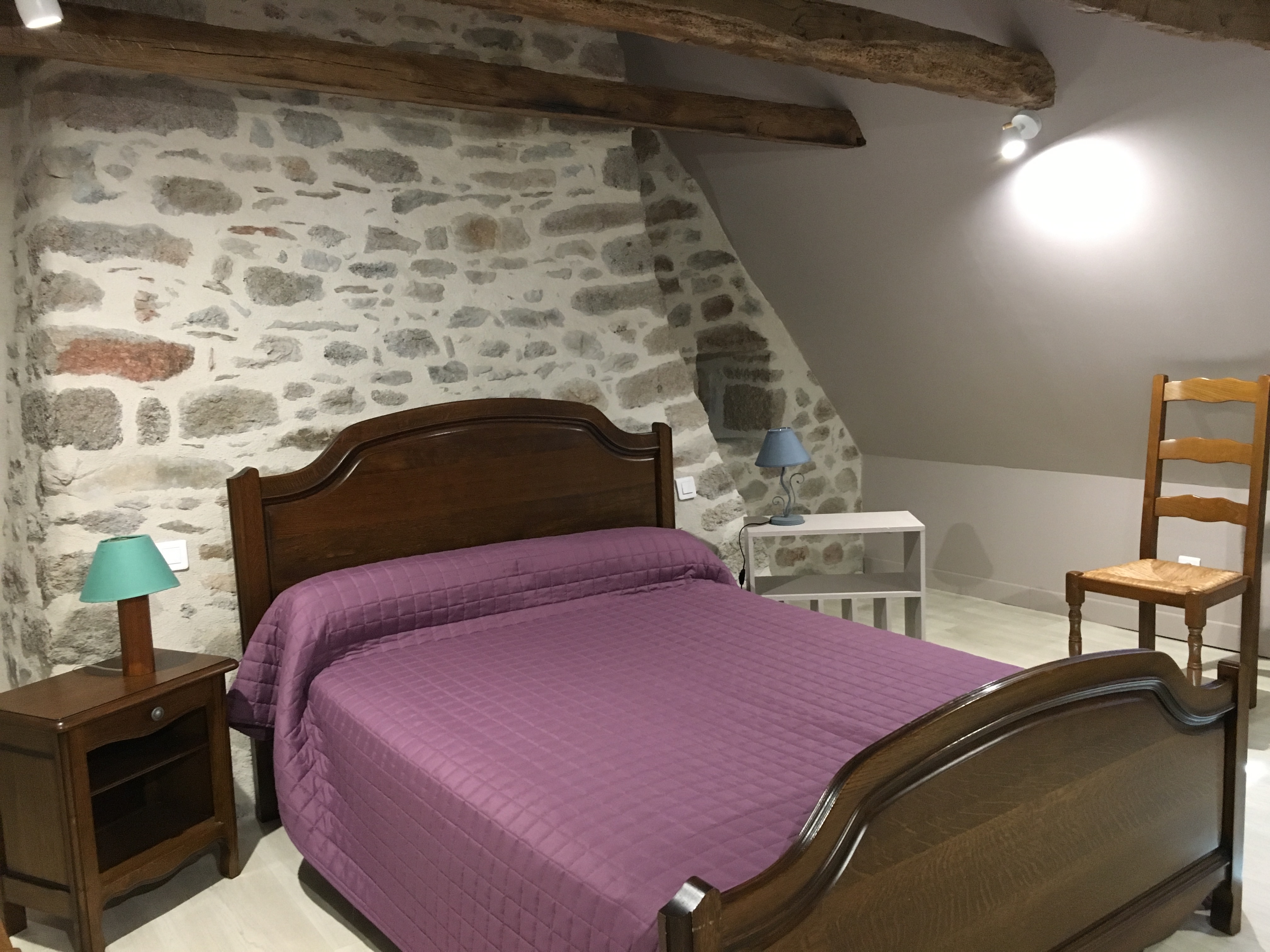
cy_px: 476
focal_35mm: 29
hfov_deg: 61.7
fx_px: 1064
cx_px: 635
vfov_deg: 48.2
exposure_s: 1/20
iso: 200
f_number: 2.2
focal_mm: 4.15
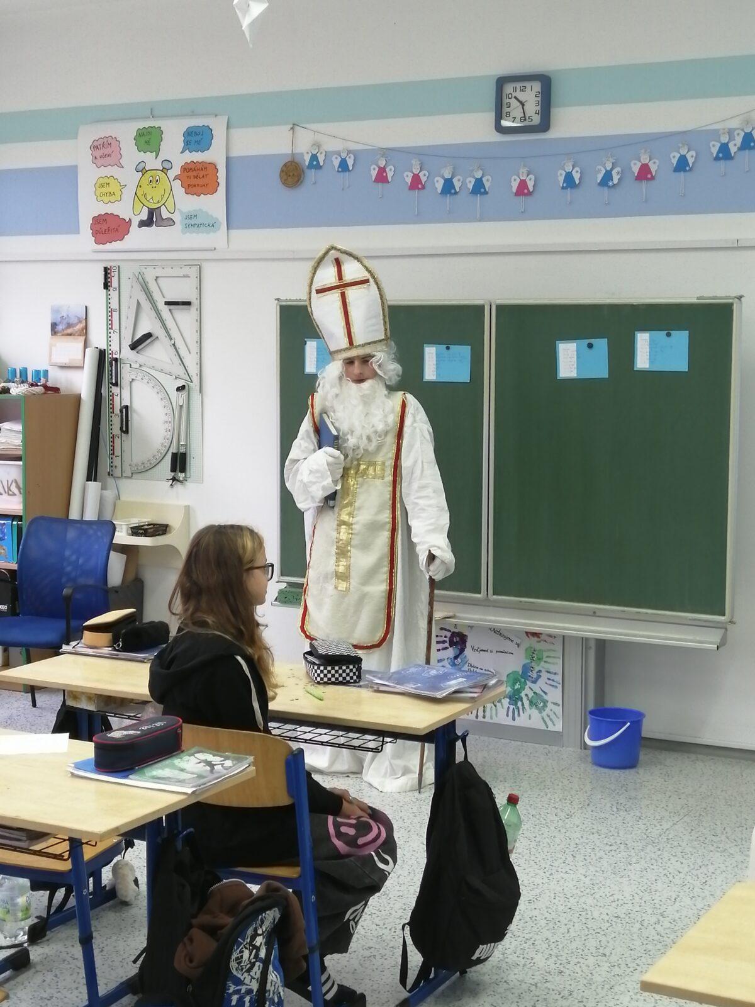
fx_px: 1629
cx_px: 378
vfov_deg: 34.3
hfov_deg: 26.1
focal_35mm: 56
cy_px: 504
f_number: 1.8
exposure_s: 1/50
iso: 125
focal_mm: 3.88
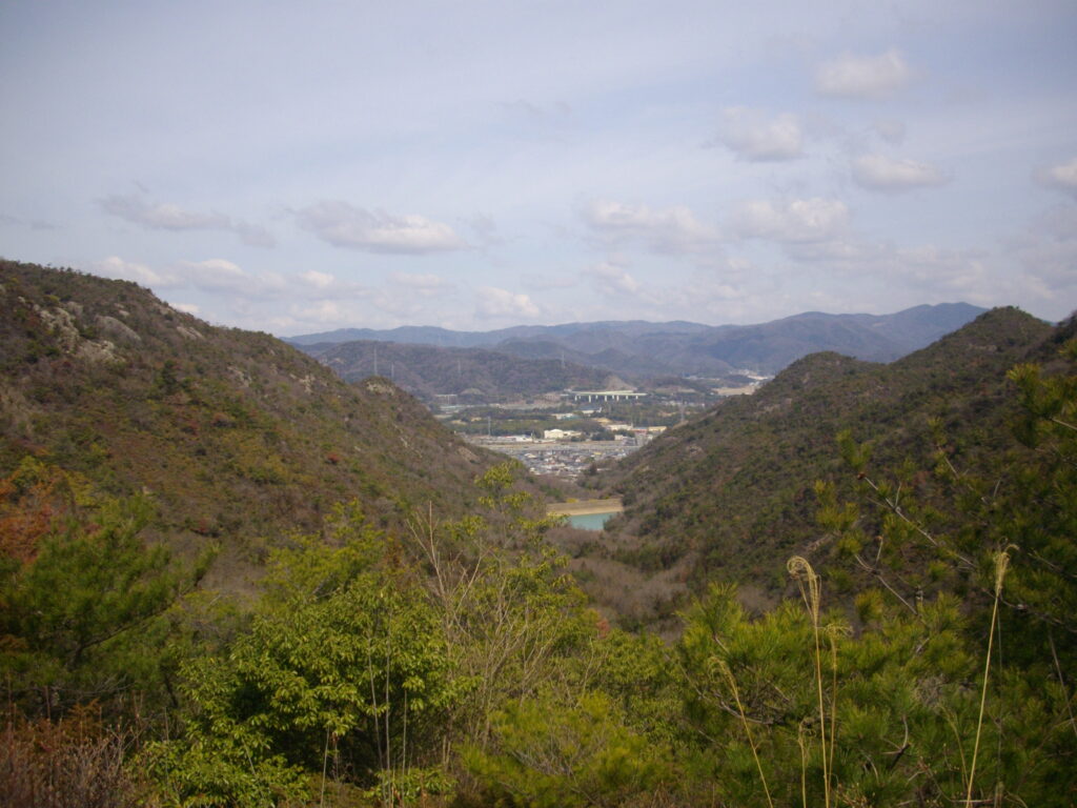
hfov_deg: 50.1
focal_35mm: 37
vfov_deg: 38.7
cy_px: 404
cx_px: 538
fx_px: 1151
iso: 100
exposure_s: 1/500
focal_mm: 6.2
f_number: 5.6
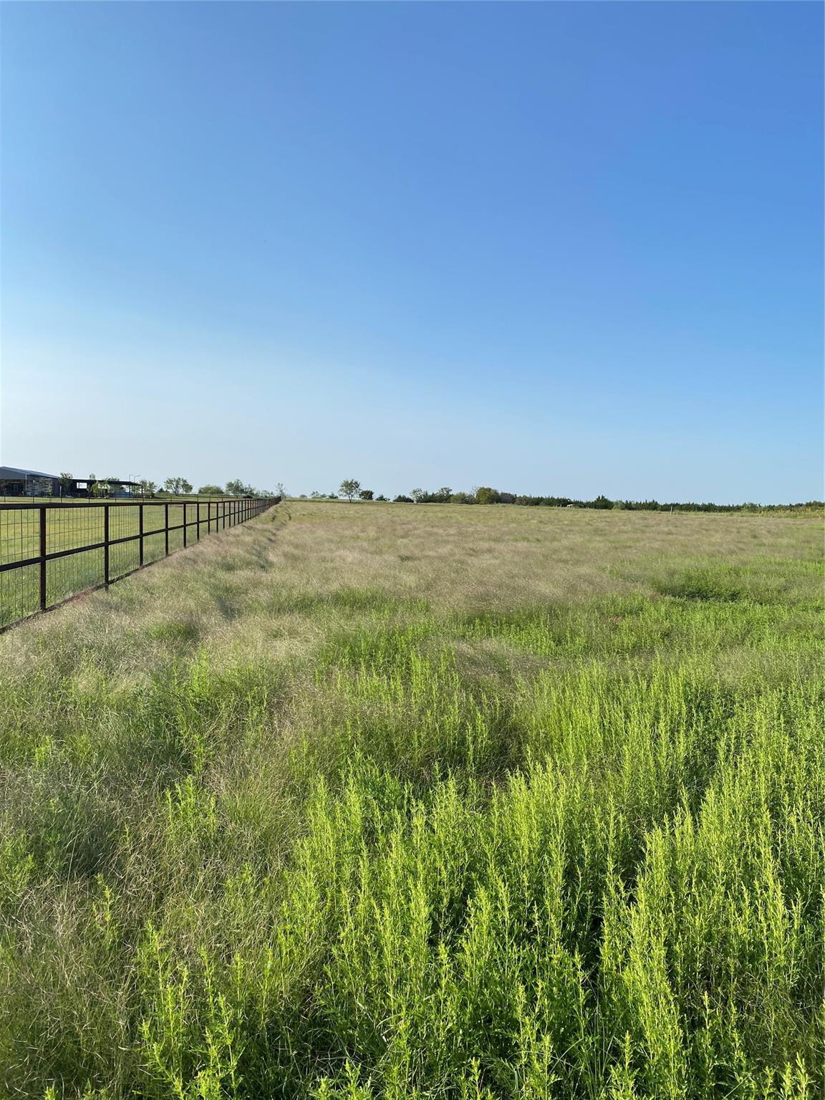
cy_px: 550
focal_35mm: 26
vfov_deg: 67.3
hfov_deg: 53.1
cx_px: 412
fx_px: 826
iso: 32
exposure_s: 1/3300
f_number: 1.8
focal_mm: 4.25
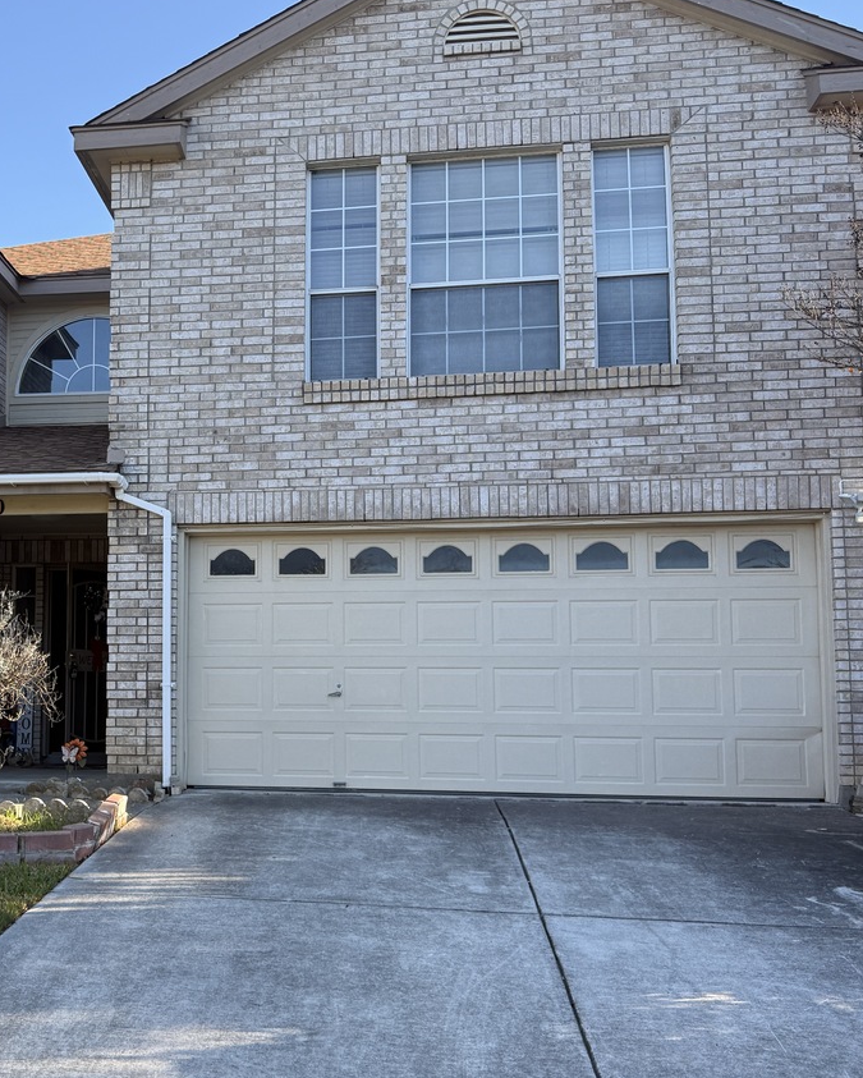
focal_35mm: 40
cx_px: 170
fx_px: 1276
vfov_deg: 45.7
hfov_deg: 36.1
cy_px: 595
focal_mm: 6.76
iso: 100
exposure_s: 1/757
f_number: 1.78
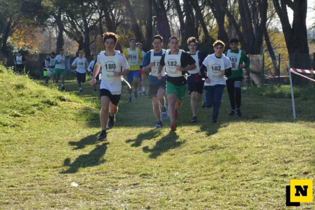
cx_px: 158
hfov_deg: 14.2
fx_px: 1264
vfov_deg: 9.5
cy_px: 106
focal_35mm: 145
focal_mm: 95
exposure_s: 1/160
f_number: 20
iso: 1000
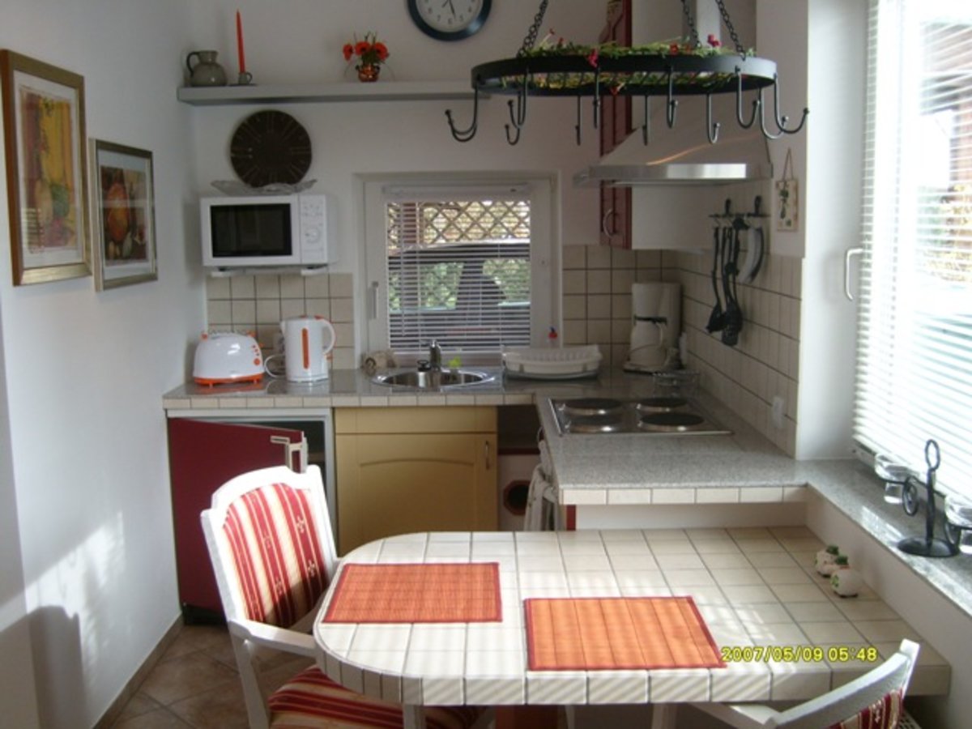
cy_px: 364
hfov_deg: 52.6
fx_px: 983
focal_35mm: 35
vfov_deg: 40.7
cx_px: 486
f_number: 2.8
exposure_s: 1/60
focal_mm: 5.8
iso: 80
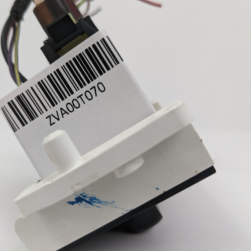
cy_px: 125
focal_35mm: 32
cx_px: 87
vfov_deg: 51.1
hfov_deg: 50.3
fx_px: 263
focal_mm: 4.38
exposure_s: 1/120
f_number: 1.73
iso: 92
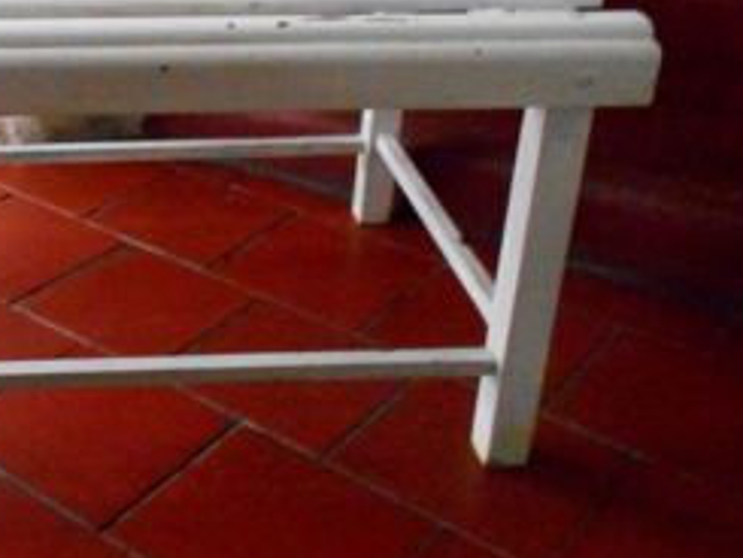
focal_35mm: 51
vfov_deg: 28.2
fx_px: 1095
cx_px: 103
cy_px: 146
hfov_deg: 35.7
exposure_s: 1/10
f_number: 3.2
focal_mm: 4.6
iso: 800
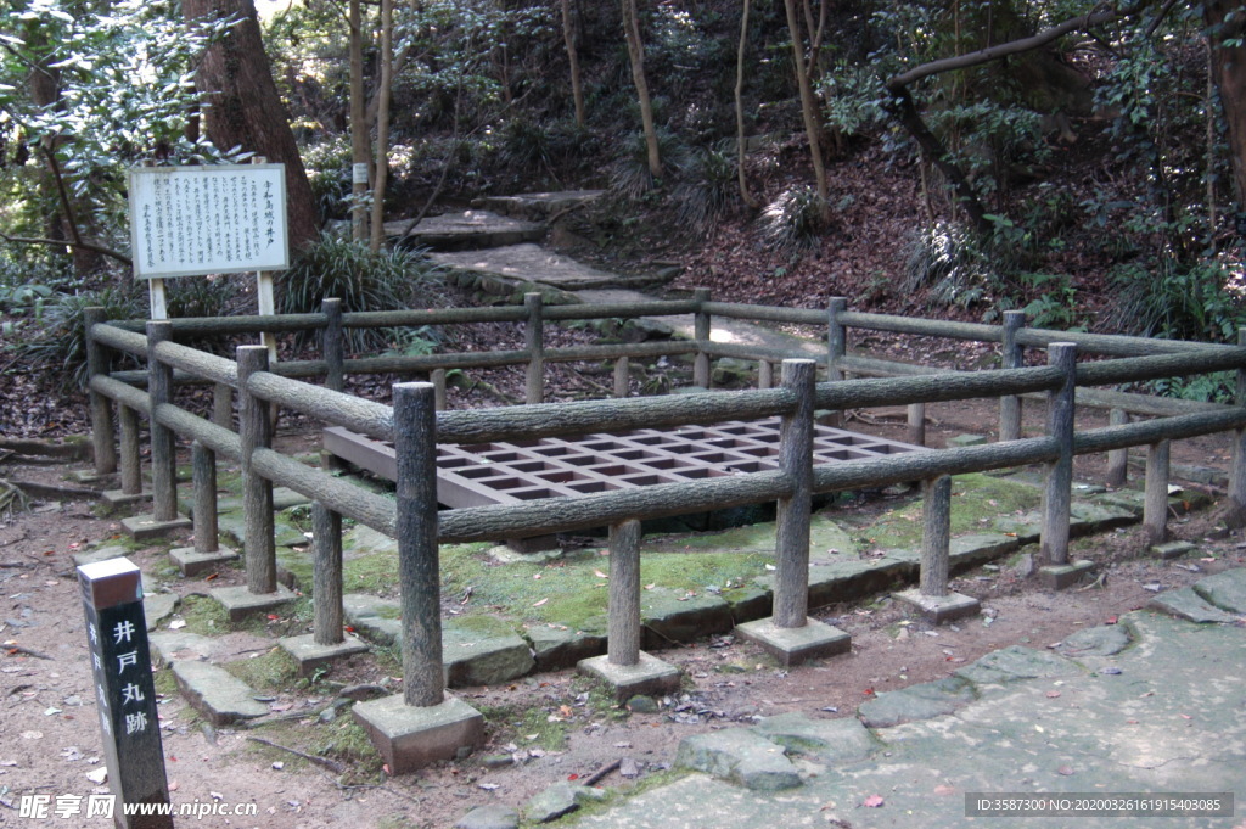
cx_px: 623
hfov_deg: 53.2
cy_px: 414
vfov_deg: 36.8
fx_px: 1245
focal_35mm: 36
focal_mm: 24
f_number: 3.5
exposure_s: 1/10
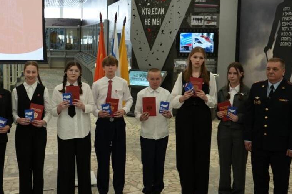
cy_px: 81
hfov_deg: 40.1
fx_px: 397
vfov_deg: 27.5
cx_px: 112
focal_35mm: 49
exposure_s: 1/40
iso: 320
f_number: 3.5
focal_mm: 31
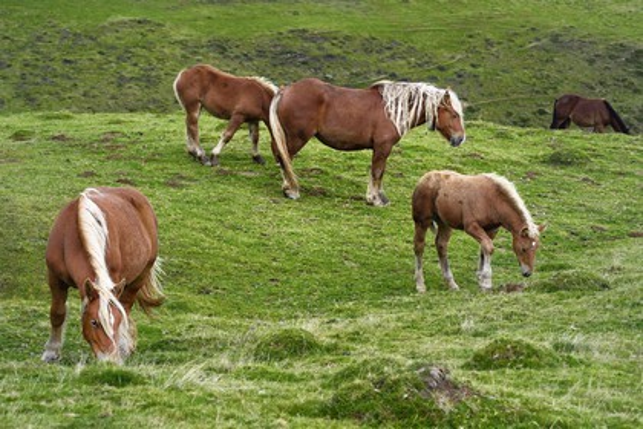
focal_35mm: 120
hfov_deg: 17.1
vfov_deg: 11.4
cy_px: 214
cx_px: 322
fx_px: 2143
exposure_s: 1/160
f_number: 9
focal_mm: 120
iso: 200
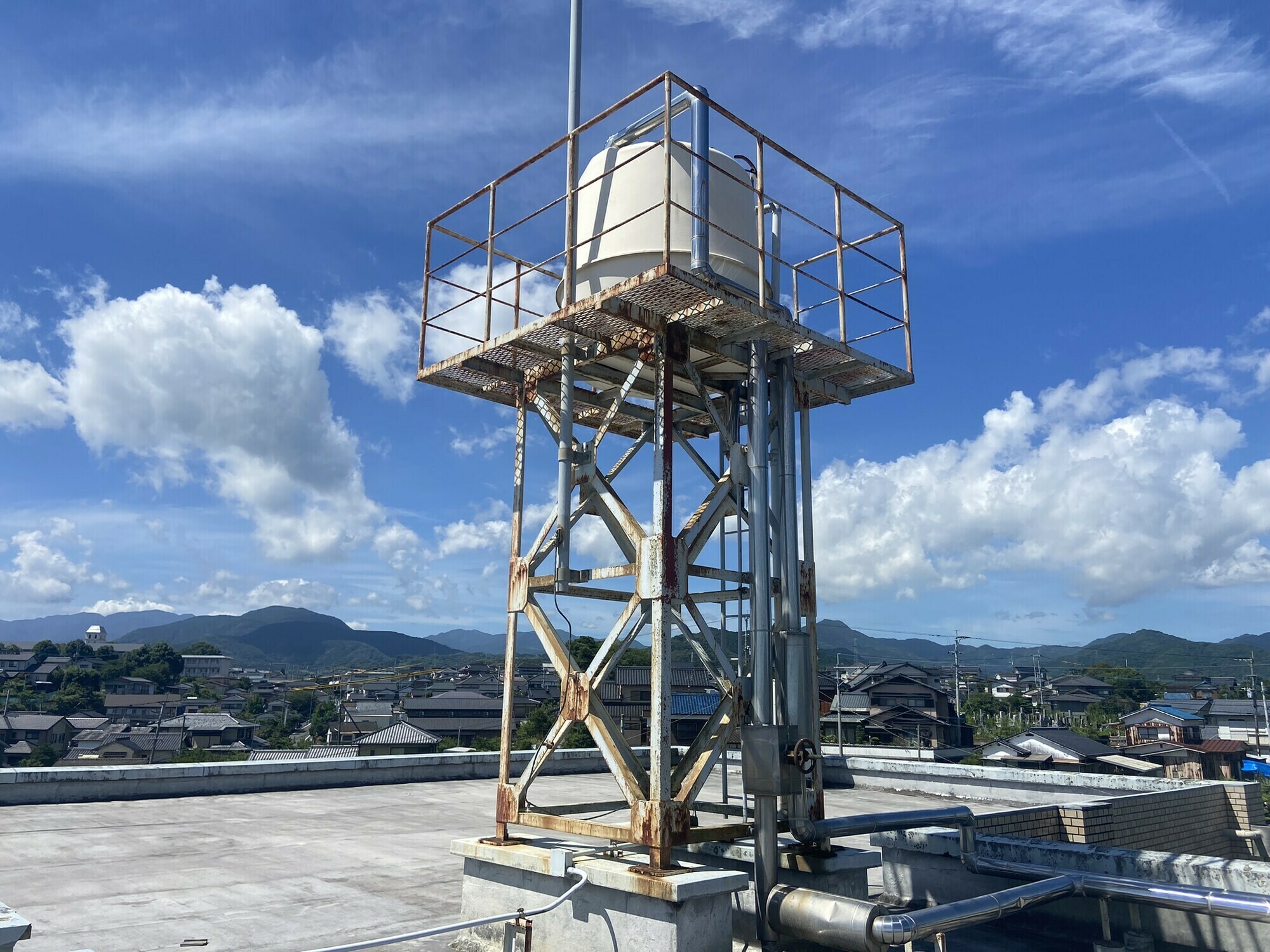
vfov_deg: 53.1
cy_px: 476
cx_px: 635
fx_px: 954
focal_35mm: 26
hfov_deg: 67.3
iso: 32
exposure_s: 1/4274
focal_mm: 4.25
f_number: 1.8
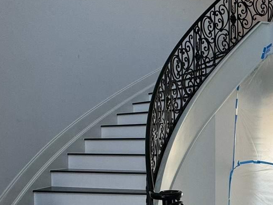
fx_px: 347
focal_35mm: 44
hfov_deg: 42.2
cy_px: 169
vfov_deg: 31.9
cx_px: 189
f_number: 2.2
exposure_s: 1/99
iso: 80
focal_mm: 2.22
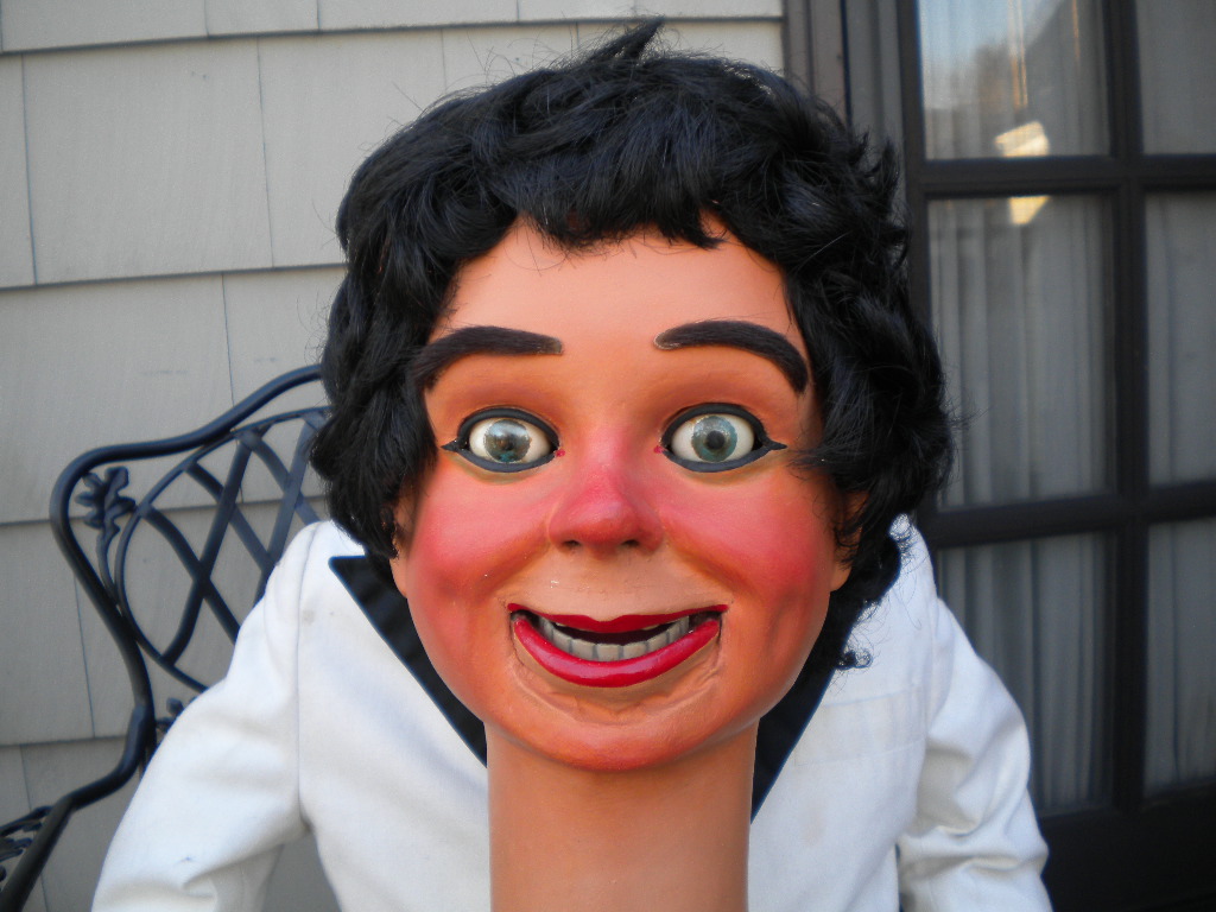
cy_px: 456
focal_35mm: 35
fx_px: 1229
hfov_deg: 52.6
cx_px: 608
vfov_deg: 40.7
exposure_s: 1/73.3
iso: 80
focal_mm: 6.3
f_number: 3.1
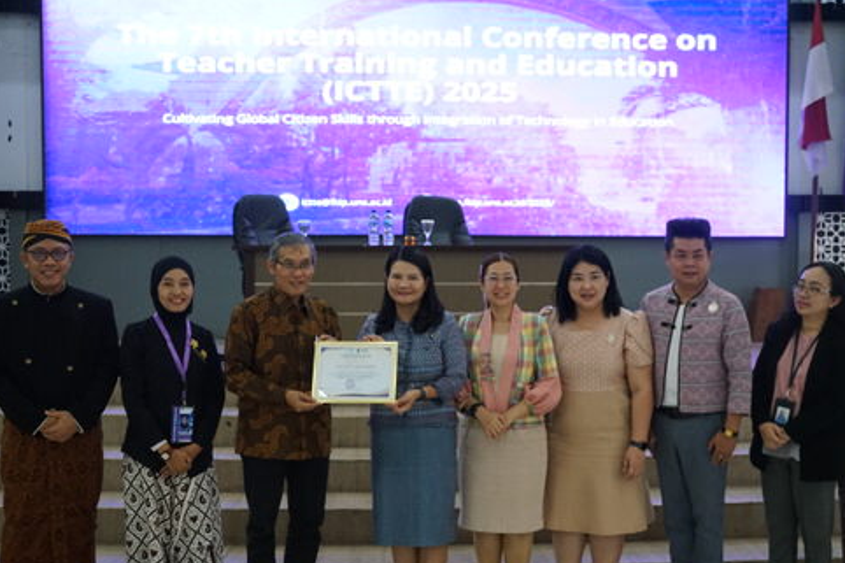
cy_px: 338
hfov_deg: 37.5
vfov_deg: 25.5
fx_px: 1244
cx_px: 444
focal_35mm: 53
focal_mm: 44
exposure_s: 1/60
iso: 5000
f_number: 5.6
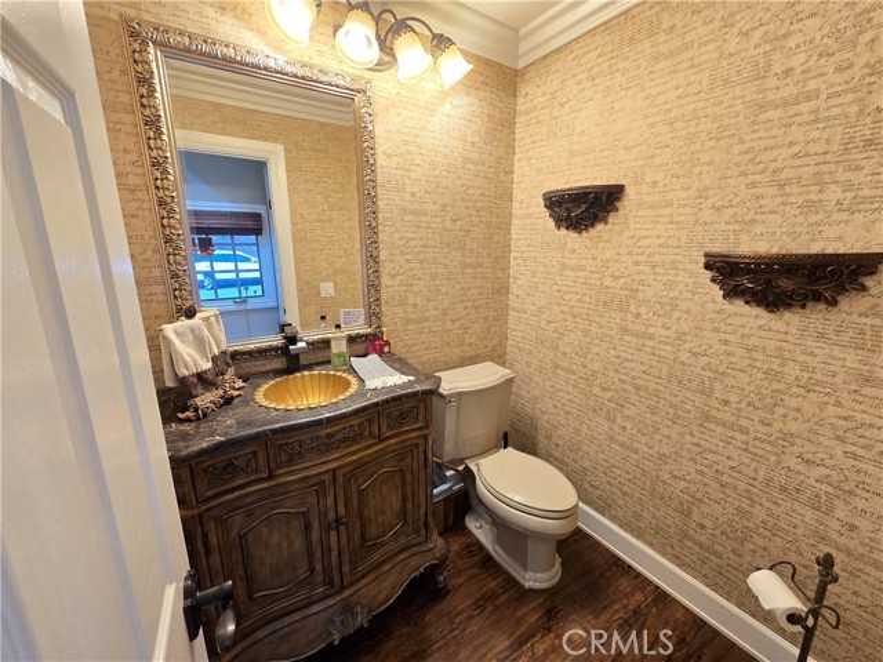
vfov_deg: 89.9
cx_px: 442
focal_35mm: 13
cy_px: 331
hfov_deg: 106.2
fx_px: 332
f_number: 2.2
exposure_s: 1/60
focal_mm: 2.2
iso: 250
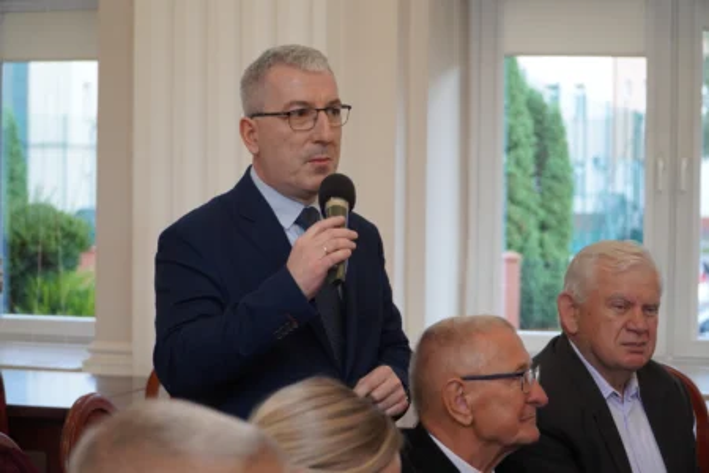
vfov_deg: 17.8
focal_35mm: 76
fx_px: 1507
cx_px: 354
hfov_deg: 26.5
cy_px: 236
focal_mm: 51
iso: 1000
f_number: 4
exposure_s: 1/160
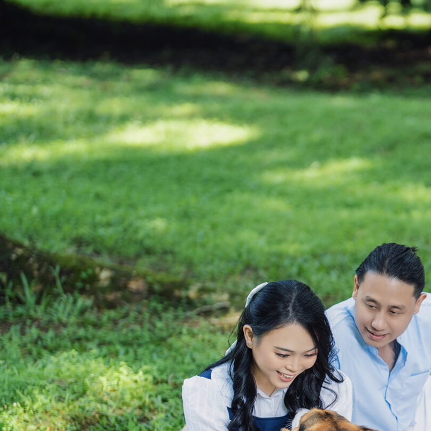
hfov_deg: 12.5
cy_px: 391
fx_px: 1902
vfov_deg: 12.8
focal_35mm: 135
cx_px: 564
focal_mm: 50
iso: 160
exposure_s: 1/500
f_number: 1.4
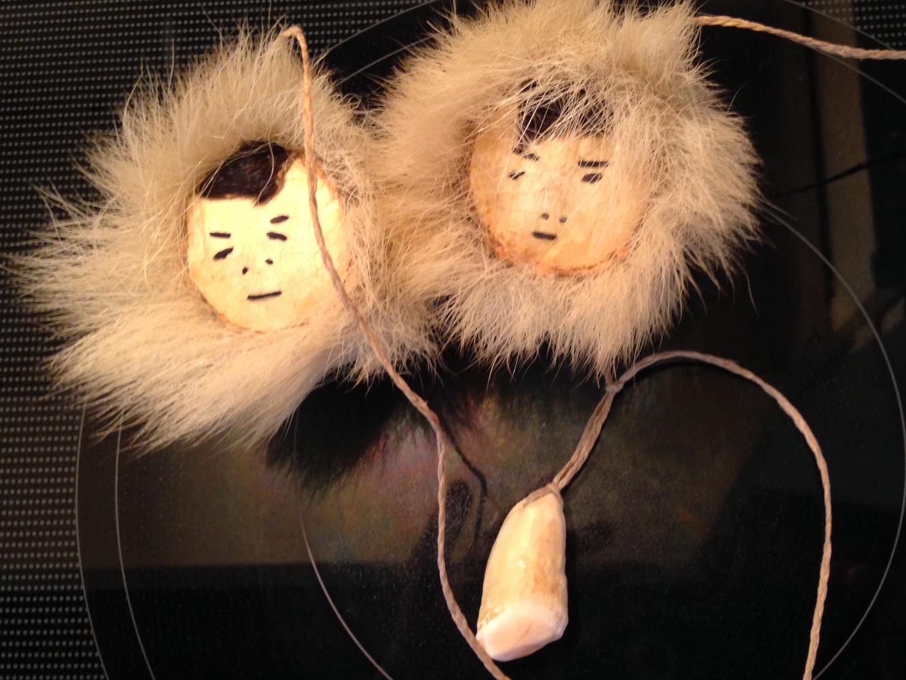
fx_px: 1047
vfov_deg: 35.9
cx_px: 512
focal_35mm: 40
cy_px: 371
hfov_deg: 46.7
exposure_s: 1/20
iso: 160
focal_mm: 4.12
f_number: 2.4
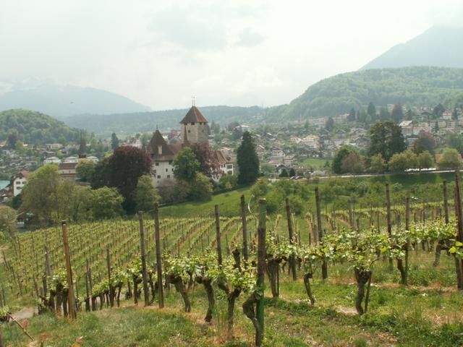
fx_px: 468
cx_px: 232
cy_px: 174
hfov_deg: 52.6
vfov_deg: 40.7
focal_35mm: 35
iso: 50
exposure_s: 1/200
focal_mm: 5.86
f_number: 6.3
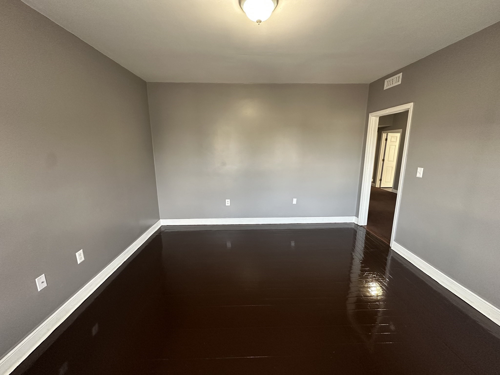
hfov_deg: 102.1
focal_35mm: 14
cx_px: 250
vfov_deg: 85.7
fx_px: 202
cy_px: 188
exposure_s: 1/60
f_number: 2.2
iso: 250
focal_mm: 2.22
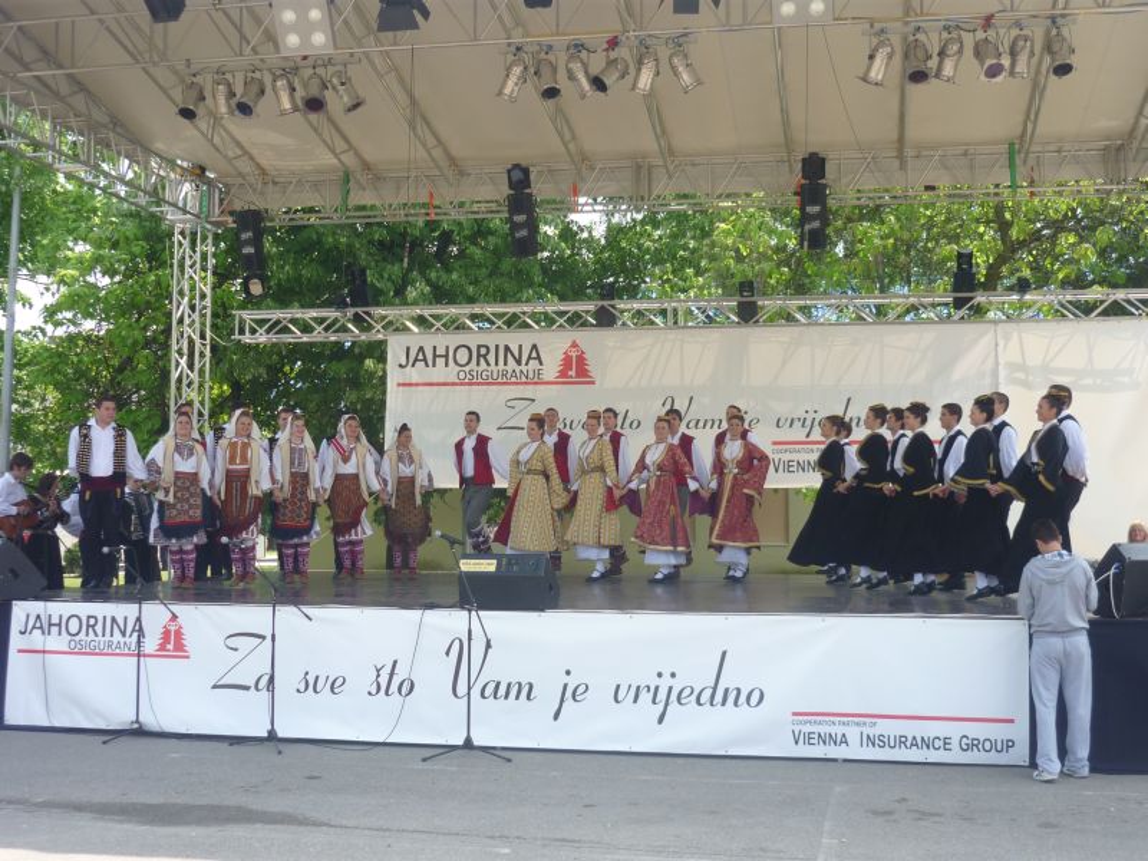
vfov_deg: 32.2
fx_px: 1492
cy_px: 430
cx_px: 574
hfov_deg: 42.1
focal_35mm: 45
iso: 80
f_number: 3.1
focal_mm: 7.4
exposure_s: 1/250
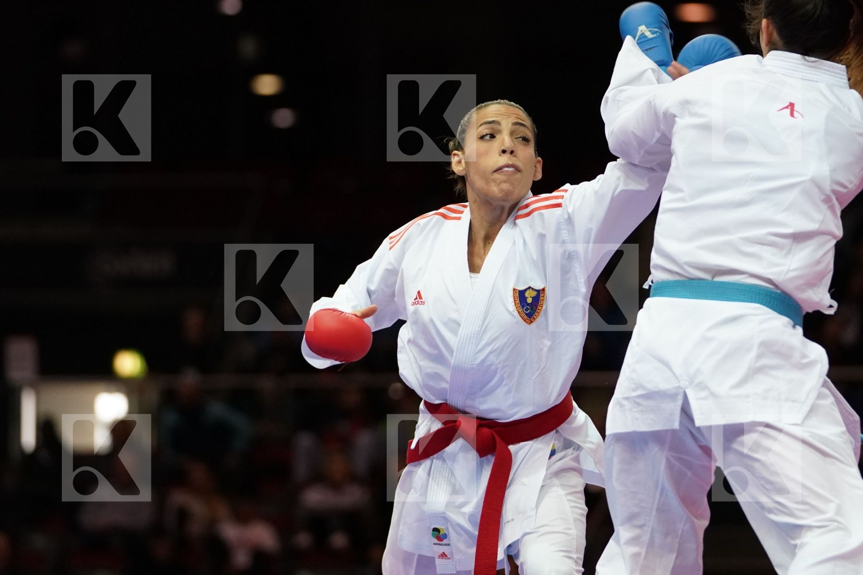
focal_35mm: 187
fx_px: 4482
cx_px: 432
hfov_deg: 11.0
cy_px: 288
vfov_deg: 7.3
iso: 3200
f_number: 2.8
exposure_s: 1/1000
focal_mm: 125
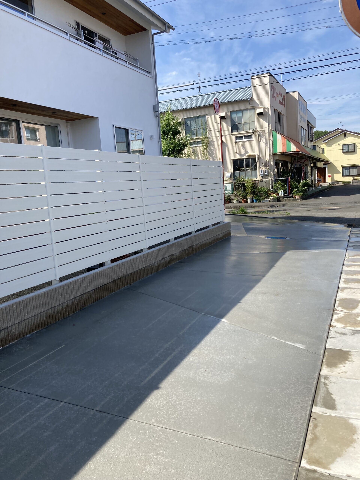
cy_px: 240
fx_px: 388
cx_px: 180
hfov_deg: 49.7
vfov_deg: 63.4
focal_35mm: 28
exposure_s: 1/1548
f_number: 1.8
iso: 20
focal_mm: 3.99
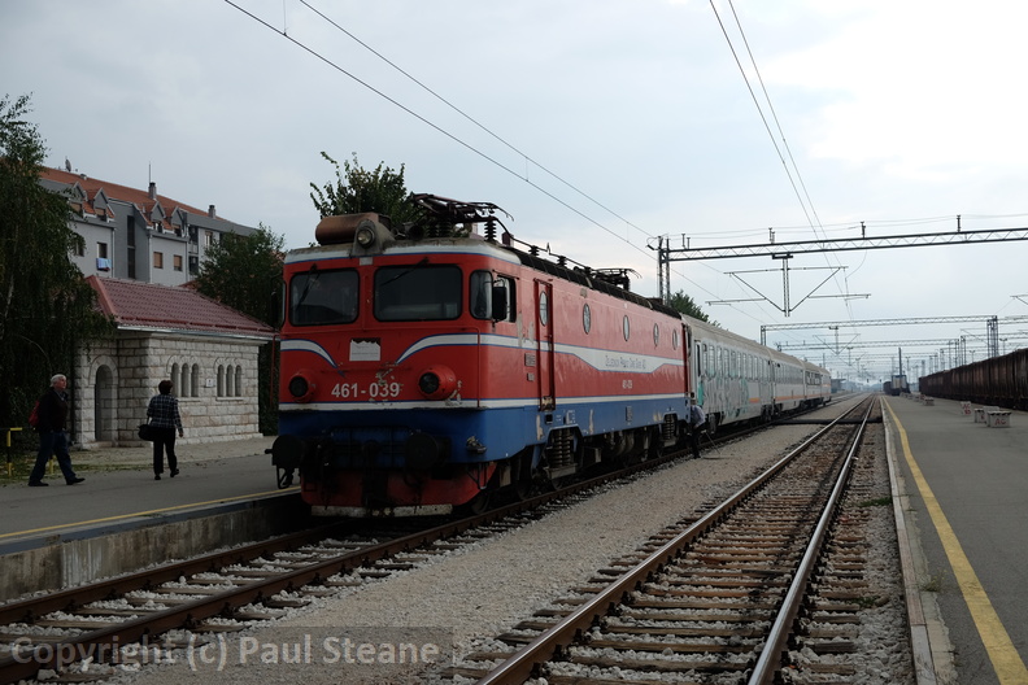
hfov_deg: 46.4
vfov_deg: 31.9
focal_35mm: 42
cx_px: 514
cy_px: 342
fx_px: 1199
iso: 200
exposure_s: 1/320
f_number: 4
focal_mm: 27.7
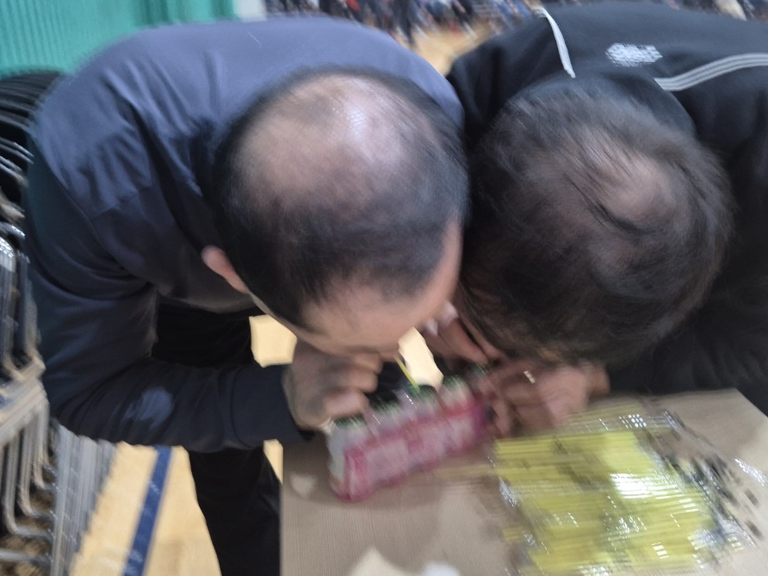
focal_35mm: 33
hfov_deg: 55.1
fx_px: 732
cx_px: 444
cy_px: 298
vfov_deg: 42.9
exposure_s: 1/45
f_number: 1.8
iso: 250
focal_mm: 5.4
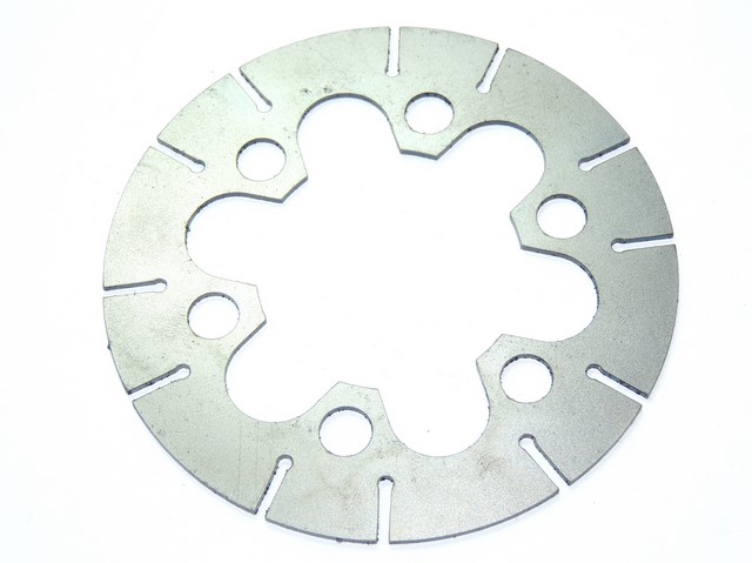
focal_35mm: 70
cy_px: 282
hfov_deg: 27.8
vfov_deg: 21.0
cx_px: 376
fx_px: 1520
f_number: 3.9
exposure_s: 1/100
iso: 100
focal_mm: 12.4
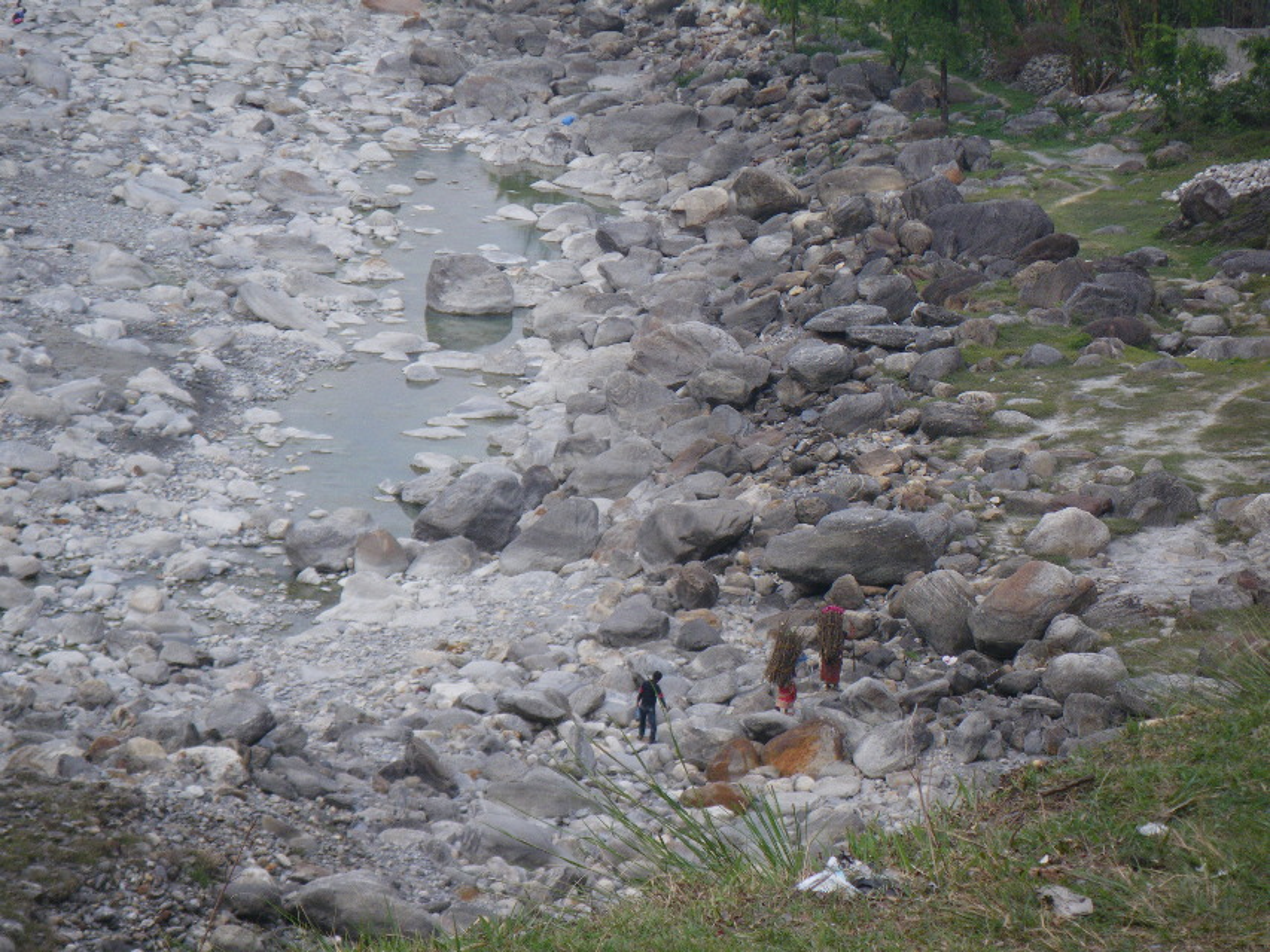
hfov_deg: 14.1
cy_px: 476
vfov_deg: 10.6
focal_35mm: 140
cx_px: 635
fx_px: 5137
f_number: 5.5
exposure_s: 1/250
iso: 160
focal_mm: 25
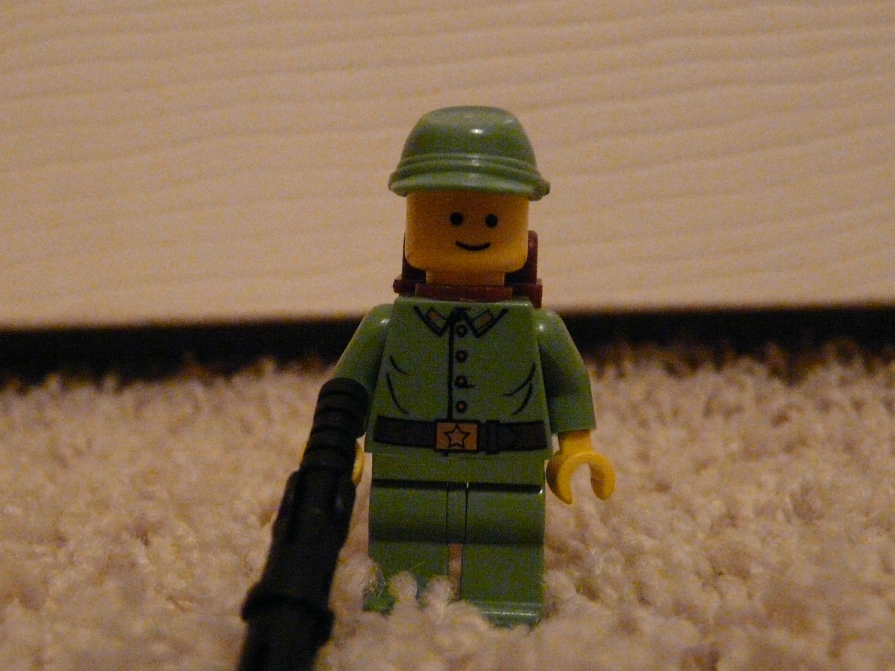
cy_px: 336
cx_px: 448
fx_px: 1112
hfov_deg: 43.9
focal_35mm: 43
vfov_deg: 33.6
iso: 800
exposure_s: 1/15
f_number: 2.8
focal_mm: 5.6
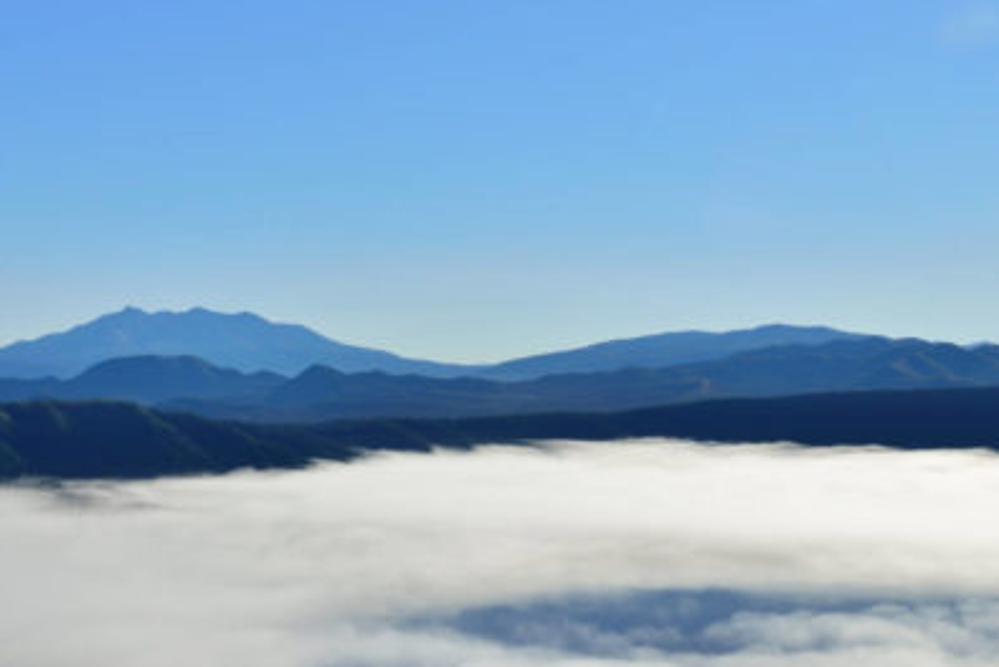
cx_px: 360
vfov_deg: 19.0
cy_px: 521
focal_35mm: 71
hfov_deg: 28.3
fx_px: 1971
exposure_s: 1/80
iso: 100
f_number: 16
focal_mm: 40
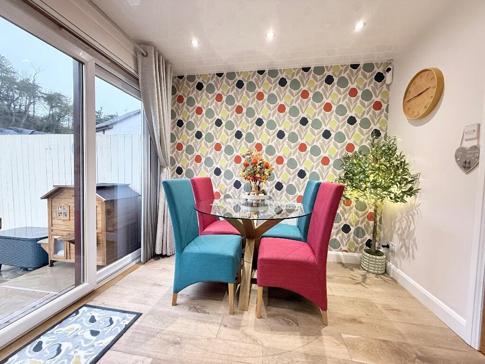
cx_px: 242
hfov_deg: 102.1
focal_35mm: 14
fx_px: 196
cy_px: 182
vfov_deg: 85.7
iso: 250
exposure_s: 1/50
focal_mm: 2.22
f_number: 2.2
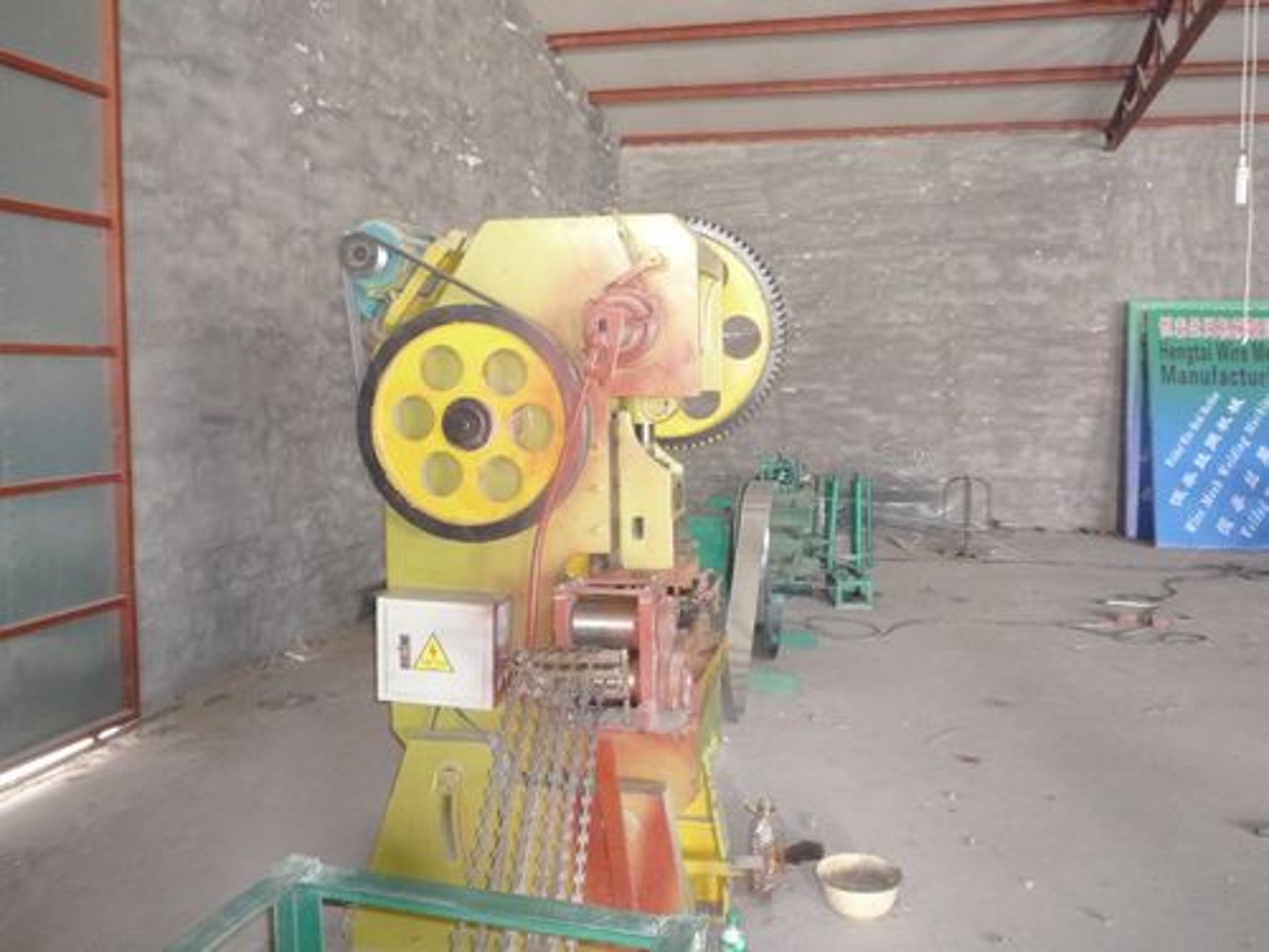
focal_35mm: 30
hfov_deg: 60.0
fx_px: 1100
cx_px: 634
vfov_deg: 46.8
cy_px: 476
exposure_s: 1/8
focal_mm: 5.3
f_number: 3.4
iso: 500
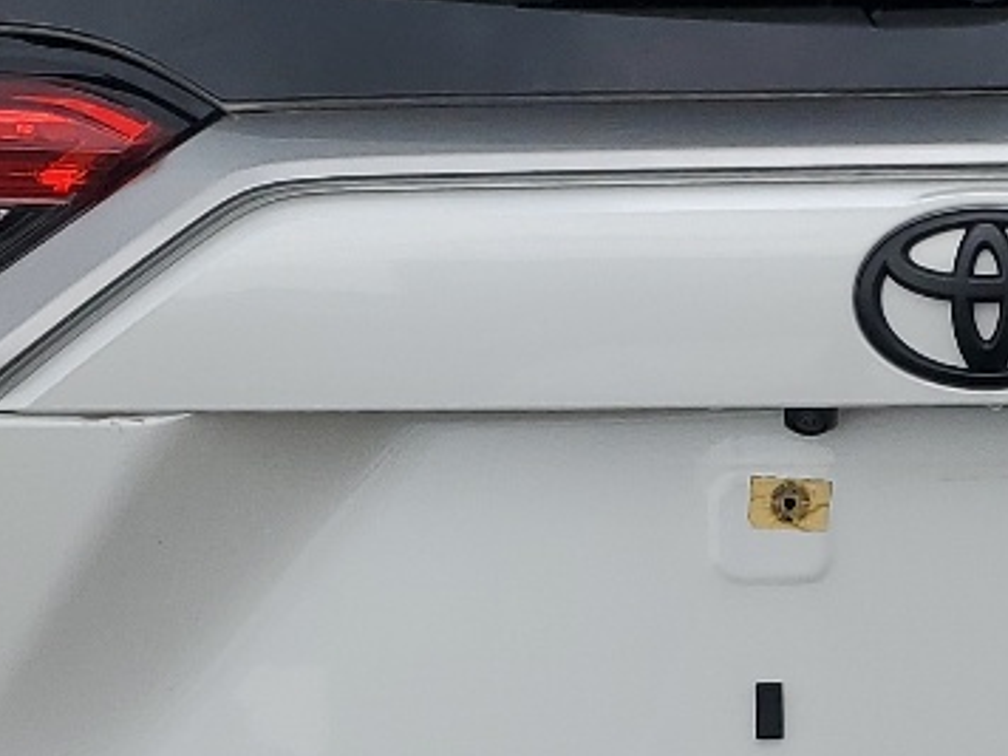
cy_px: 490
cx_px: 974
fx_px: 3407
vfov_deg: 12.6
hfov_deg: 16.5
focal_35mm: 117
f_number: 1.5
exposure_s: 1/1429
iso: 50
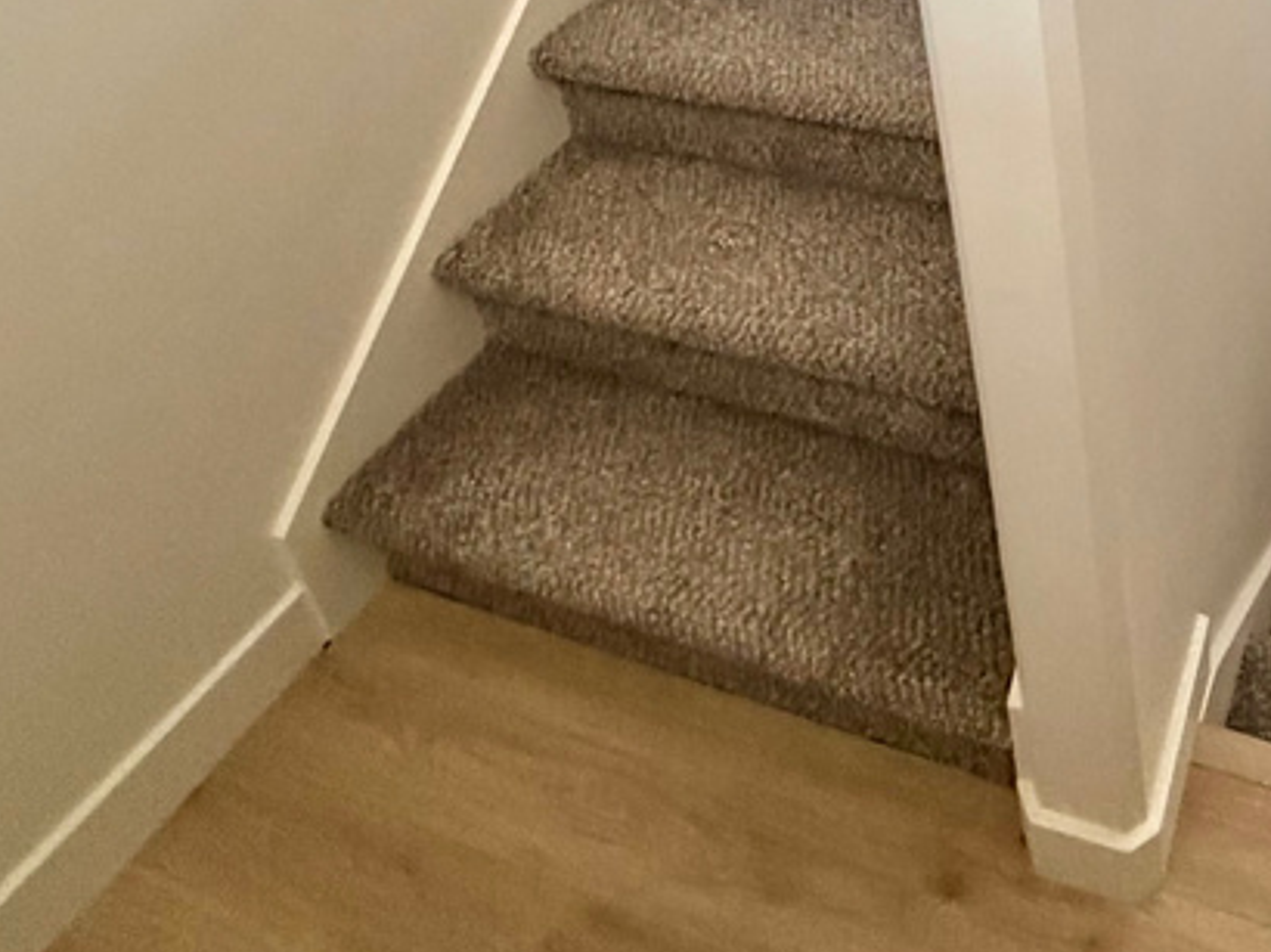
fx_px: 1284
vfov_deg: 35.4
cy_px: -68
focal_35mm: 35
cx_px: 1110
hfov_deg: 48.0
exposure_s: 1/60
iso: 500
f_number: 2.2
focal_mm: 2.22
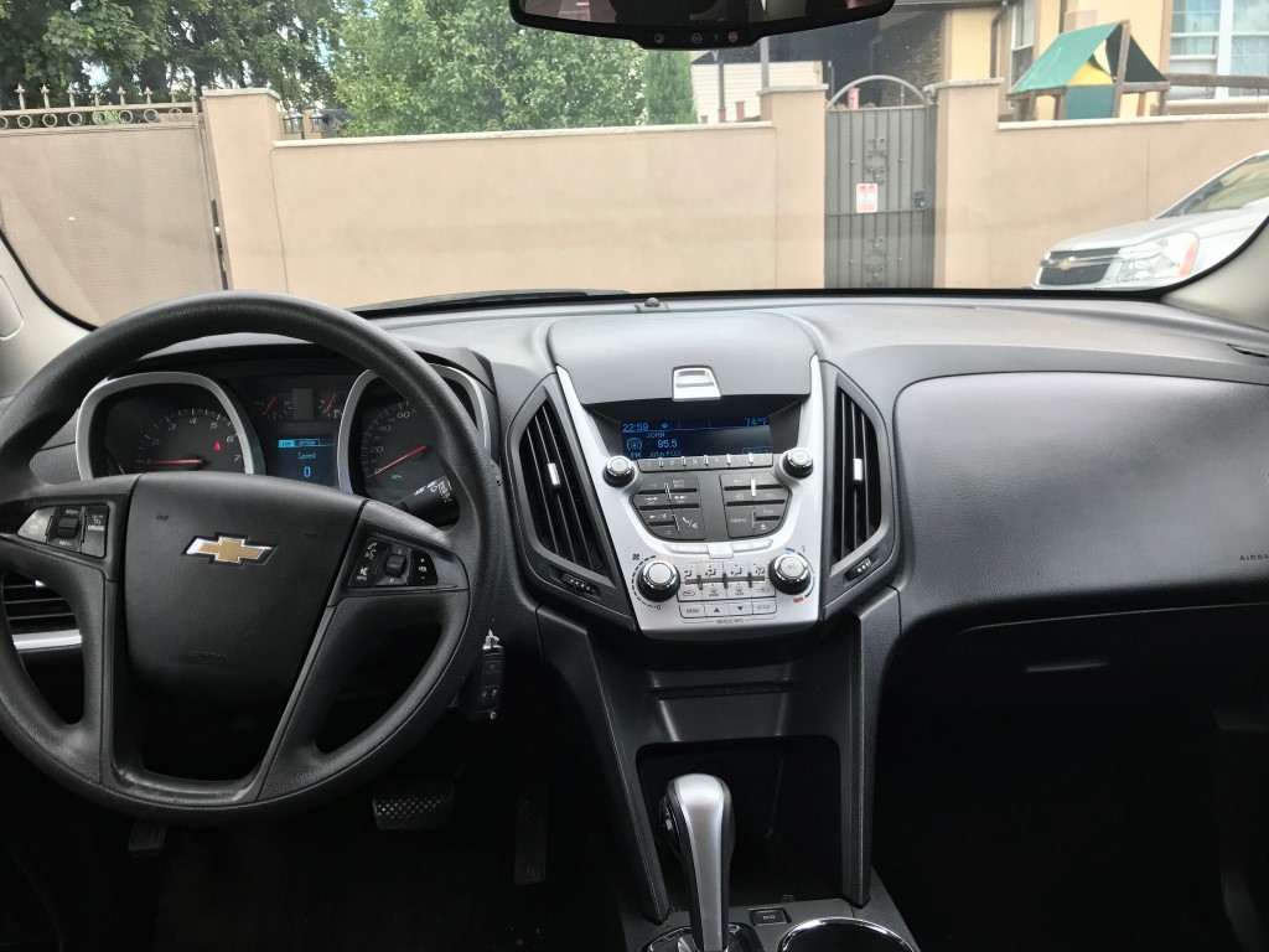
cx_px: 634
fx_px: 1026
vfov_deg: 49.7
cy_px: 476
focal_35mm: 28
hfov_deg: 63.4
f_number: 1.8
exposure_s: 1/153
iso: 20
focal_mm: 3.99
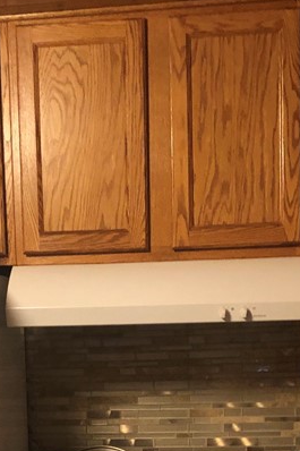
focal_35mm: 75
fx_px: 938
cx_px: 93
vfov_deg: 26.1
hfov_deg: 18.1
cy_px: 409
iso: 64
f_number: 1.8
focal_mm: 4
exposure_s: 1/15
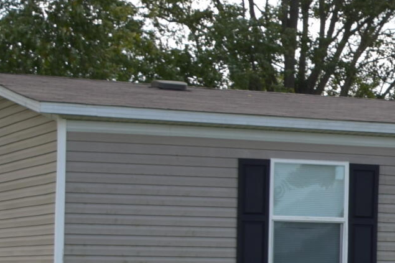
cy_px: 208
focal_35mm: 156
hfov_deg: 11.8
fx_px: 1711
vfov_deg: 8.8
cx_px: 790
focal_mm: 22
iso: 100
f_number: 7.1
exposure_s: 1/200
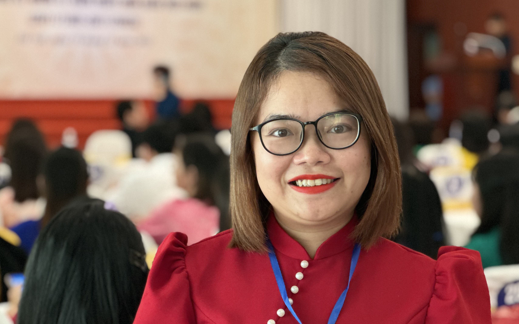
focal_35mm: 96
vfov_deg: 13.6
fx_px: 1358
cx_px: 267
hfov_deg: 21.6
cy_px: 210
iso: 320
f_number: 2.8
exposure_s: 1/40
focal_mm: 9
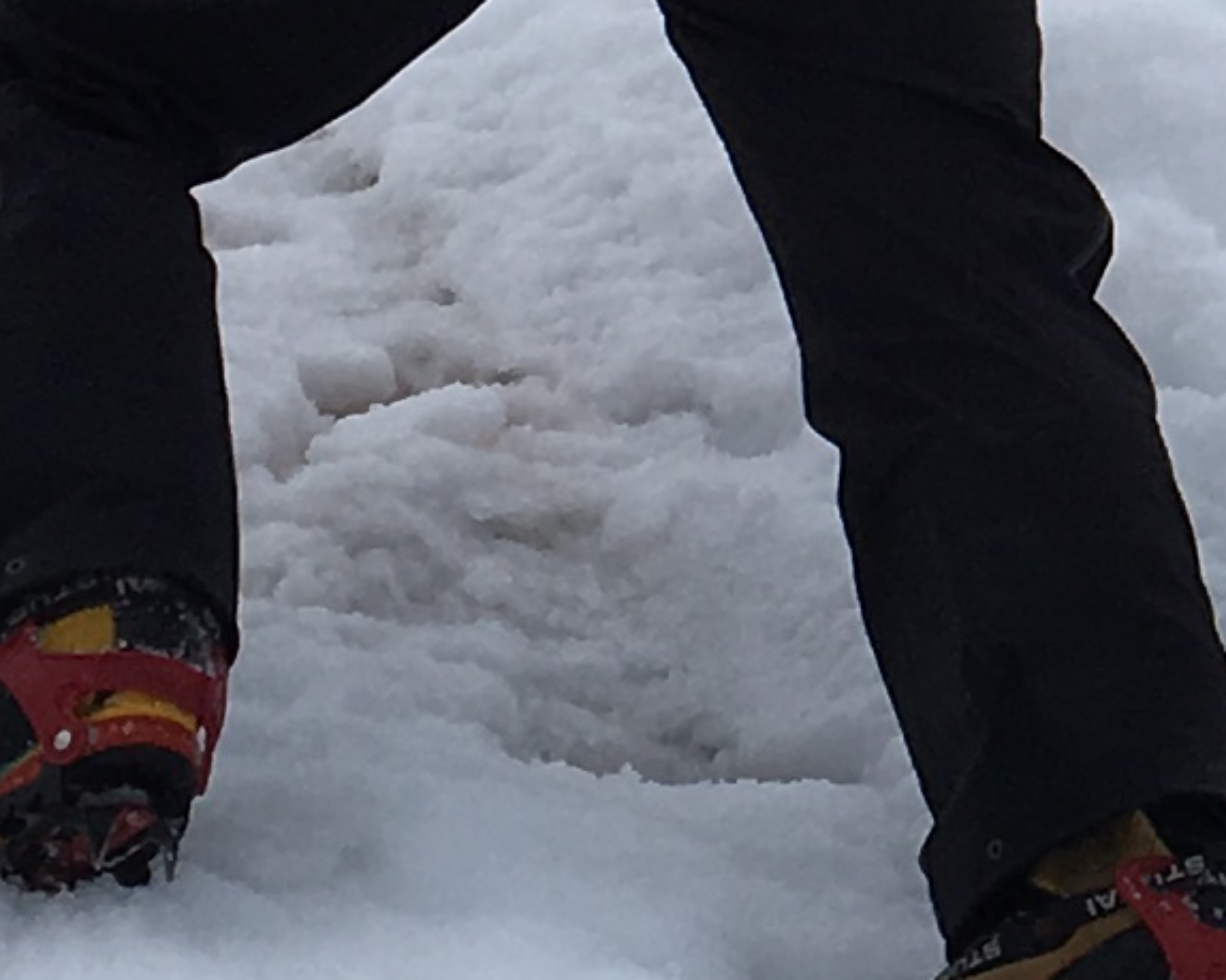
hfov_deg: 9.1
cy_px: -337
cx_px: 2454
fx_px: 7219
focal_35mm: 199
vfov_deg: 7.7
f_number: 2.2
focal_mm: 4.15
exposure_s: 1/4274
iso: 25
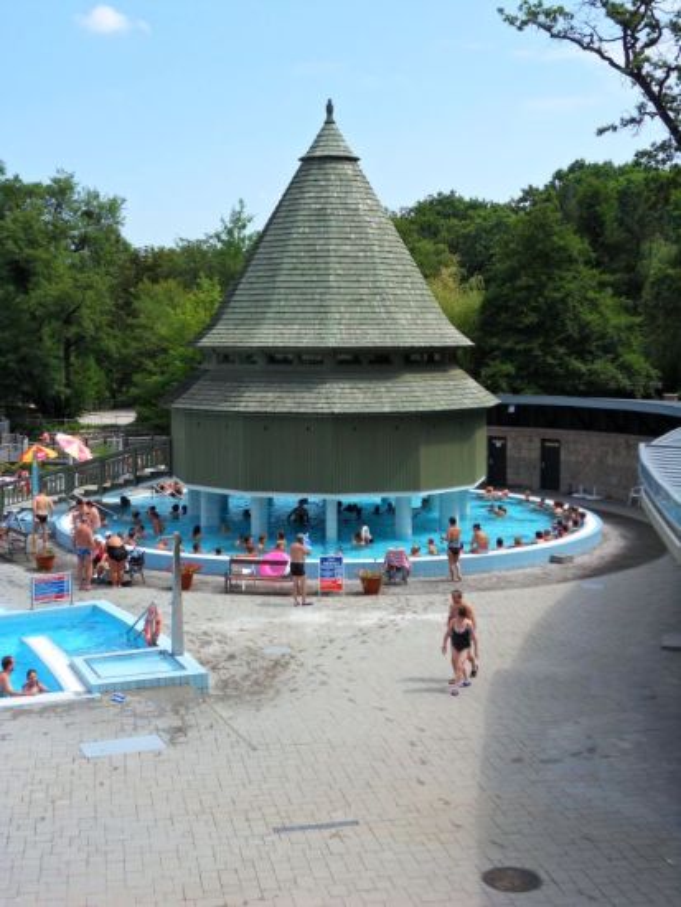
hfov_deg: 28.1
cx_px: 340
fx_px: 1363
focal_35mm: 52
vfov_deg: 36.8
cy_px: 454
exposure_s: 1/350
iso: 80
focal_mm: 9.1
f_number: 4.5
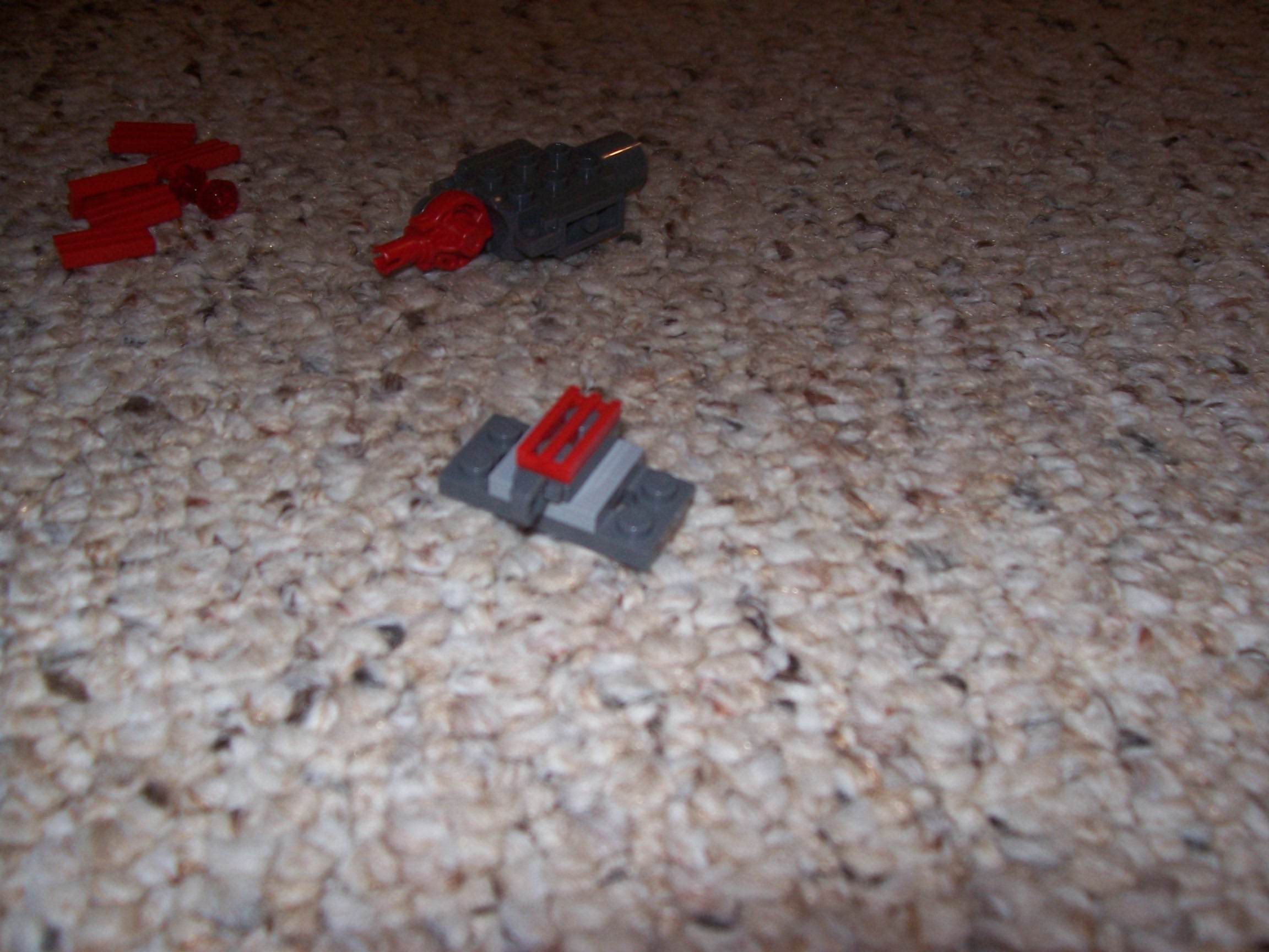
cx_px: 634
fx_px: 1246
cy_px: 476
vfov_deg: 41.8
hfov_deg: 54.0
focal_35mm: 34
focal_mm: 5.6
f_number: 2.7
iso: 125
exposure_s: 1/60
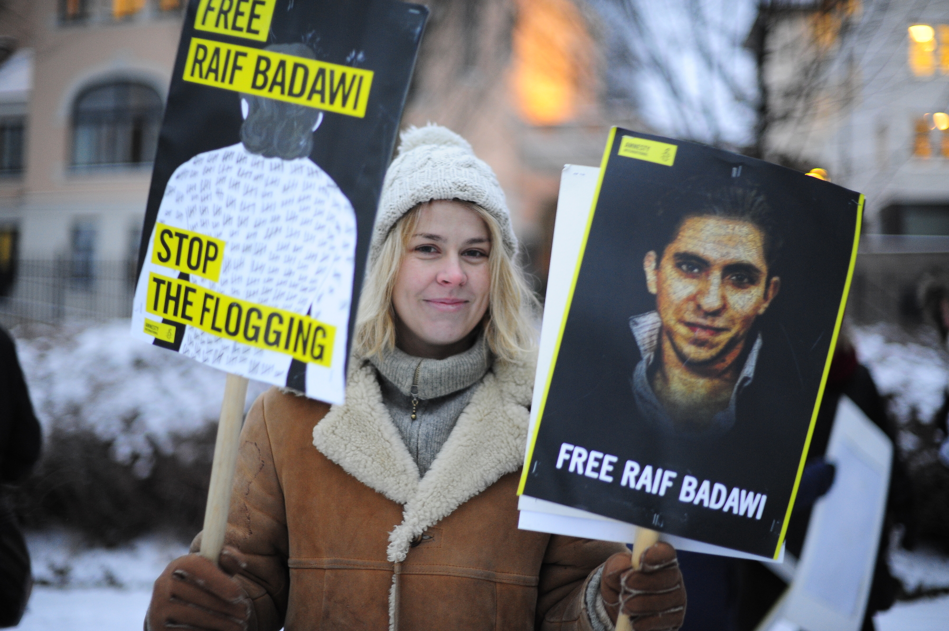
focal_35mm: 50
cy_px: 316
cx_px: 474
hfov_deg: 39.6
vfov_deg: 27.0
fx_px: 1317
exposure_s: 1/200
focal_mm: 50
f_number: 1.4
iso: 1600
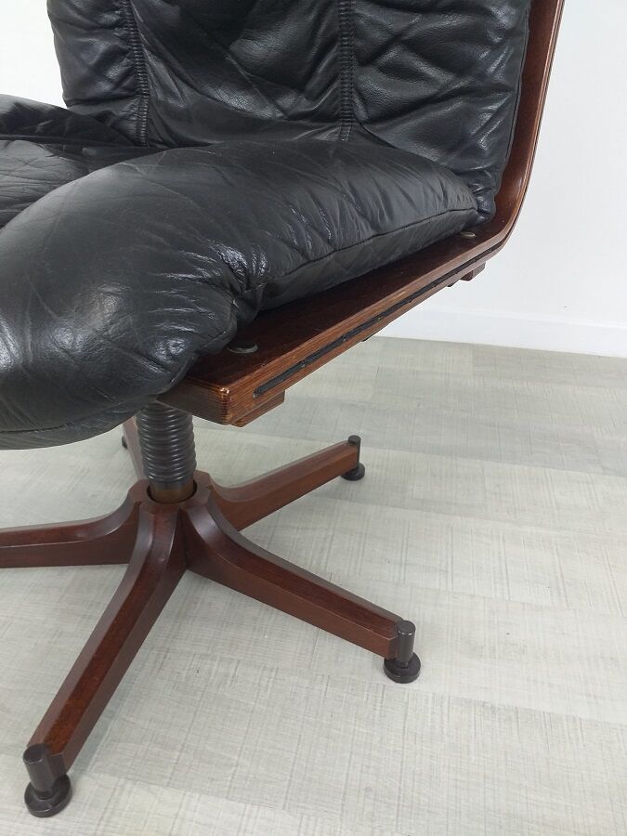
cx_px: 314
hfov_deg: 53.1
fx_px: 628
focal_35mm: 26
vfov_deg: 67.3
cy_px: 418
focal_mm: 3.6
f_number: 1.9
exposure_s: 1/50
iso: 100
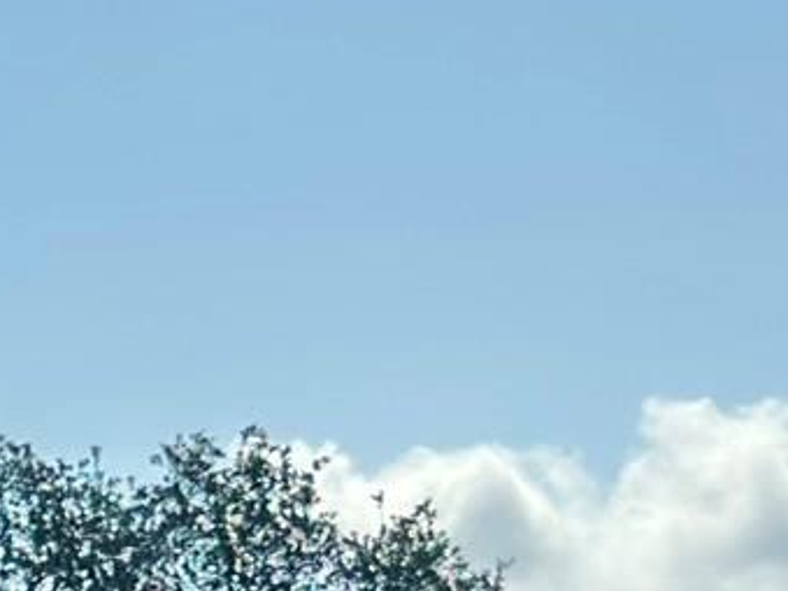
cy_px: 1450
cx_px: -1441
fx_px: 6599
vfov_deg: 5.0
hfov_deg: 6.3
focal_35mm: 290
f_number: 1.78
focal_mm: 6.86
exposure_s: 1/5000
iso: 80
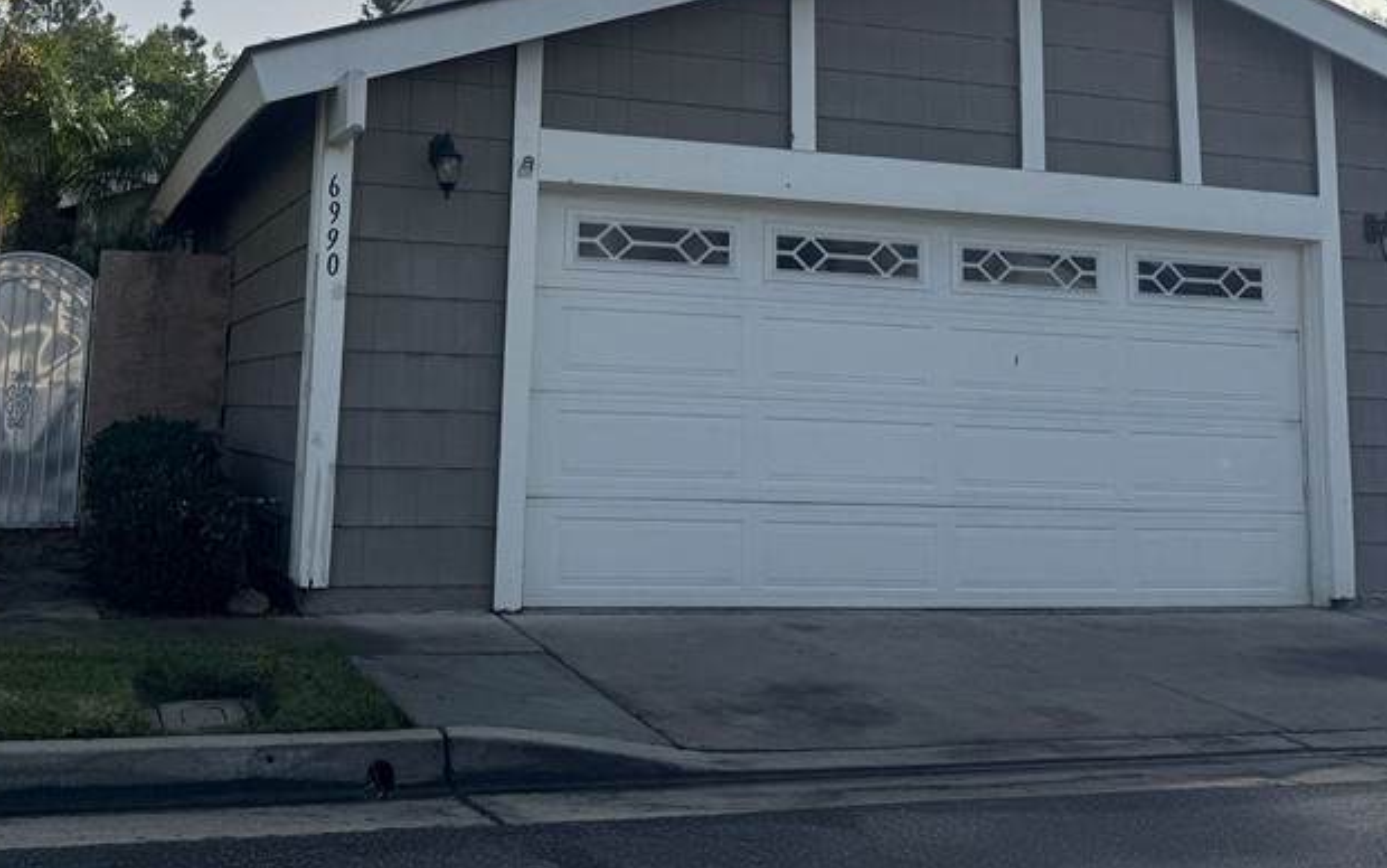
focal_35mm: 42
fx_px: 1588
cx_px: 544
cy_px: 154
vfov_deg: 29.7
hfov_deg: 46.9
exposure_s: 1/10417
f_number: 1.78
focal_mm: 6.76
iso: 80
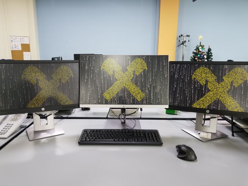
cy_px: 93
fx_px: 186
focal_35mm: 26
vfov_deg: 53.1
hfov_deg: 67.3
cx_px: 124
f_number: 1.7
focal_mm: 4.25
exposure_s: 1/20
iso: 250
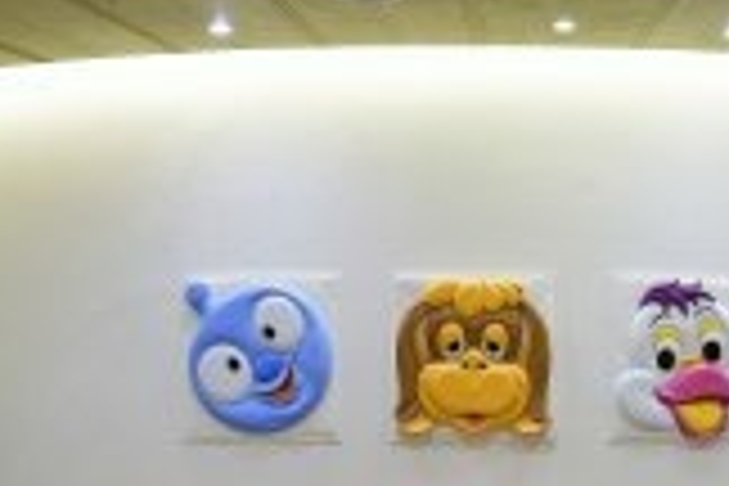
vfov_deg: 13.5
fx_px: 2045
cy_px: 396
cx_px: 558
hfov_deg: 20.0
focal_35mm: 101
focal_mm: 32
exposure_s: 1/40
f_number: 5.6
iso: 1000
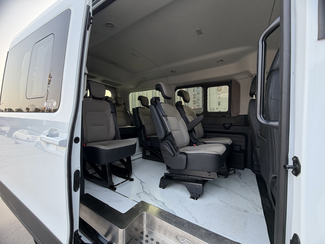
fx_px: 131
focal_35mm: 14
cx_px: 162
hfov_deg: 102.1
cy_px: 122
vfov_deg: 85.7
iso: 50
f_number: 2.2
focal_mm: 2.22
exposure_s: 1/121
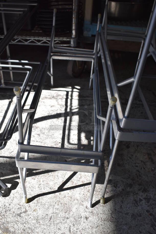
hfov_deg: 38.4
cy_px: 117
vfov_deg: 55.1
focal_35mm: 34
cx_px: 78
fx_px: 224
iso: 250
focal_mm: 23
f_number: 5.6
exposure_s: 1/250
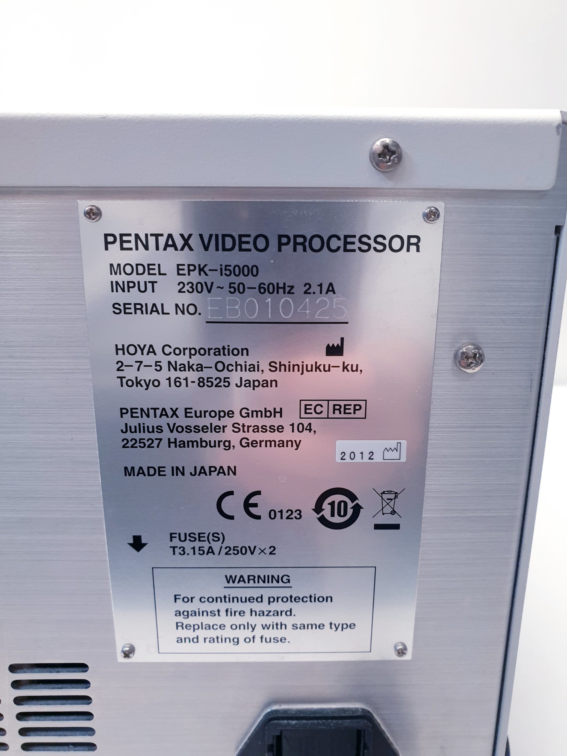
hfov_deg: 53.1
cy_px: 378
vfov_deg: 67.3
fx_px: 568
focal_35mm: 26
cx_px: 284
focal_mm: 4.3
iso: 160
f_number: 2.4
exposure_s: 1/50
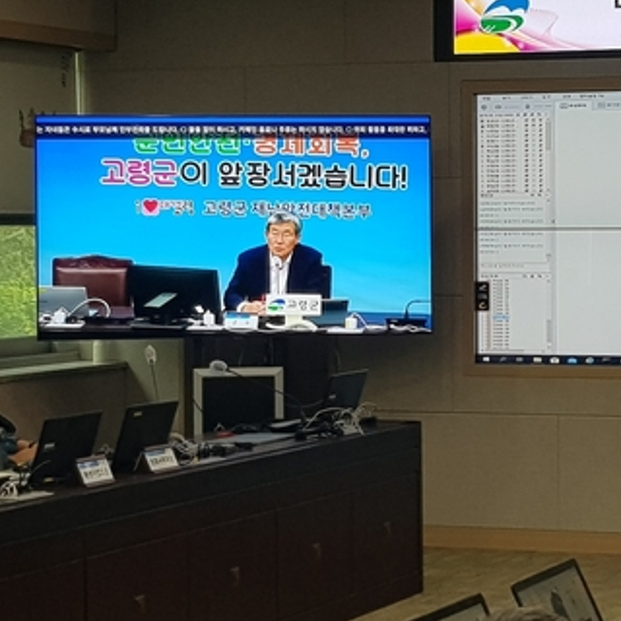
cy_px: 301
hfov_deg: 33.8
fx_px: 934
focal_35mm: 46
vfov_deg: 36.8
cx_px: 613
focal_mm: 4.2
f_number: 1.7
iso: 50
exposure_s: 1/120
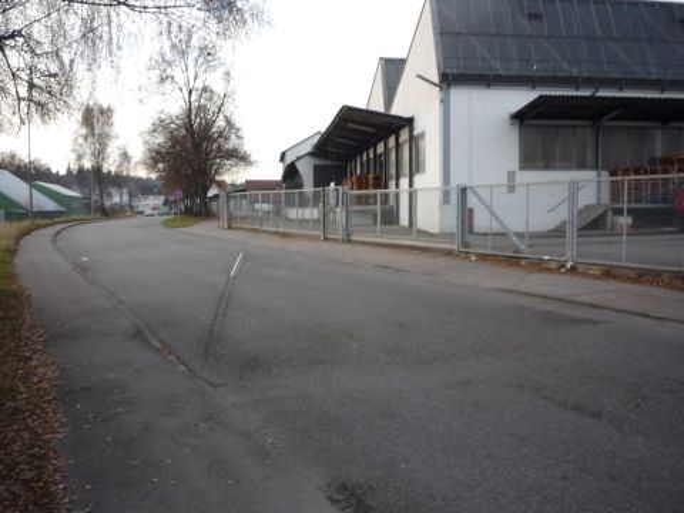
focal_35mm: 32
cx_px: 342
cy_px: 256
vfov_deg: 44.2
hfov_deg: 56.8
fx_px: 632
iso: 100
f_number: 4
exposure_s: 1/125
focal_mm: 5.2
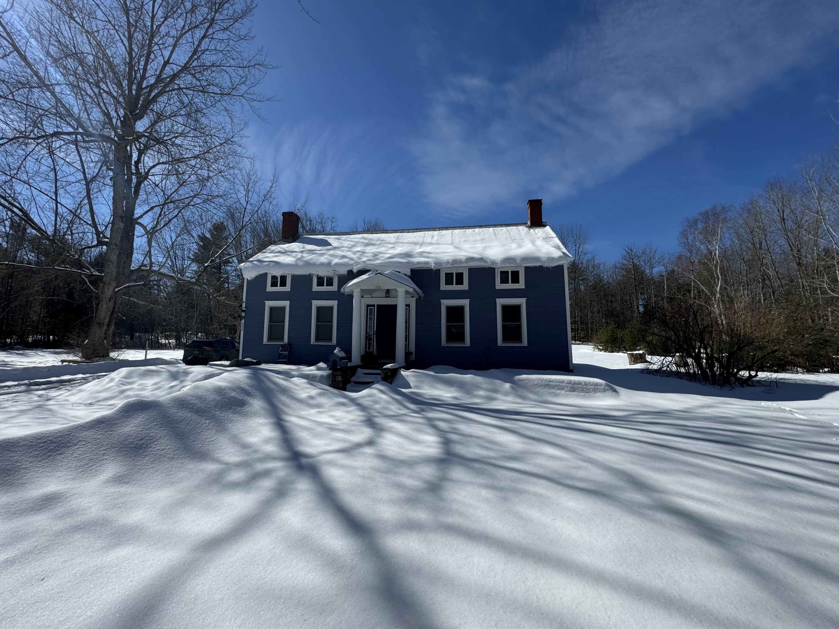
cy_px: 314
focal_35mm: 14
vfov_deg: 85.7
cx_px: 420
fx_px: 339
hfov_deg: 102.1
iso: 50
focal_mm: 2.22
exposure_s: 1/4630
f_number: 2.2
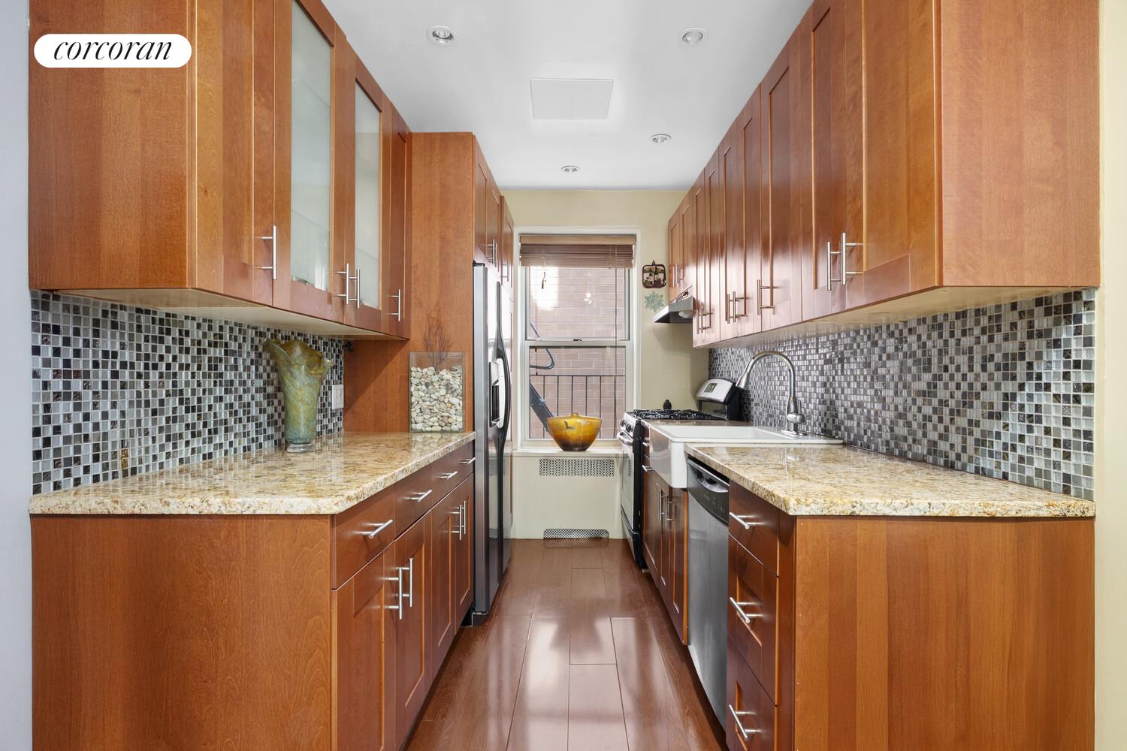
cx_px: 564
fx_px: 563
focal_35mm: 18
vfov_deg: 67.4
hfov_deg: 90.0
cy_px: 376
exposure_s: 10
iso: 400
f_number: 11
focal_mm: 12
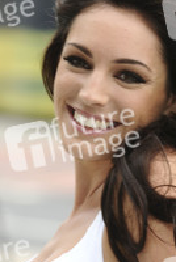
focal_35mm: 494
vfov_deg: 4.2
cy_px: 206
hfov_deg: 2.8
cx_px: 111
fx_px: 3610
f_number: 5.6
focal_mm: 165
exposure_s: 1/160
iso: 200
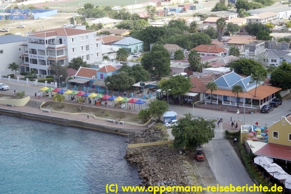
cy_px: 97
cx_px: 146
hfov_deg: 28.8
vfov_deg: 19.5
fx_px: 566
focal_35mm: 70
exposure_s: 1/320
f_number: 5.6
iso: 100
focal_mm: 70
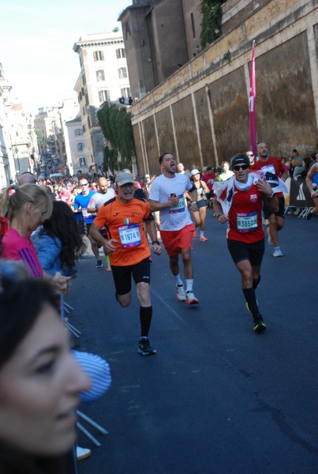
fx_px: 949
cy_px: 237
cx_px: 159
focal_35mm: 72
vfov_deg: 28.0
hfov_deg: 19.0
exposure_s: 1/1000
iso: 1000
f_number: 4.8
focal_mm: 48
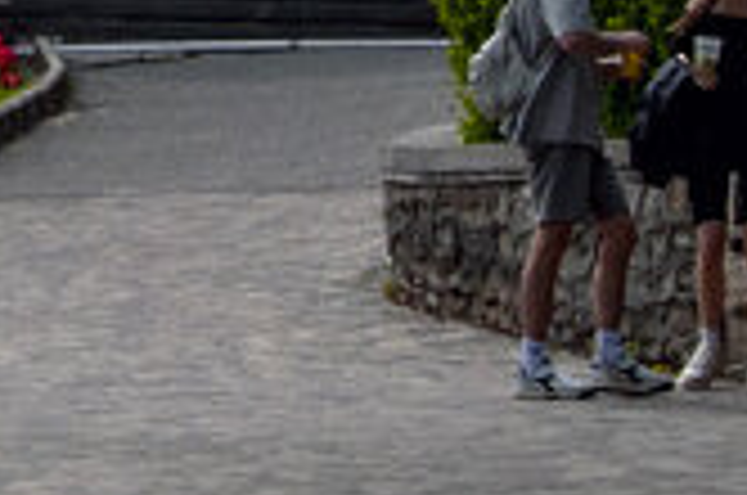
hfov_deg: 4.7
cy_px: -778
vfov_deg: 3.1
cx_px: -580
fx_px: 8988
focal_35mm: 434
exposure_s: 1/320
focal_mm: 40
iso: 640
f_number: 18
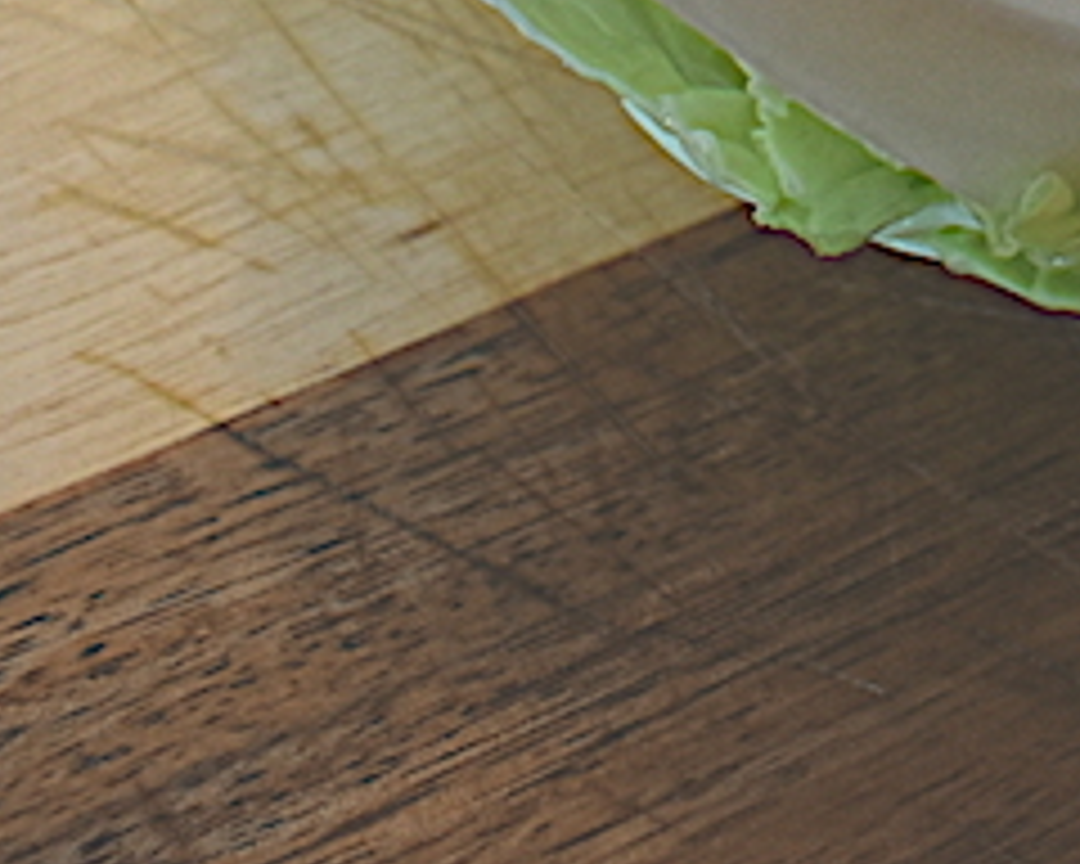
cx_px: 1768
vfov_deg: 10.3
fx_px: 4315
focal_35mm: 135
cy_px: -1037
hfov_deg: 13.2
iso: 400
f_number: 4
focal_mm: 18
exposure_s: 1/60
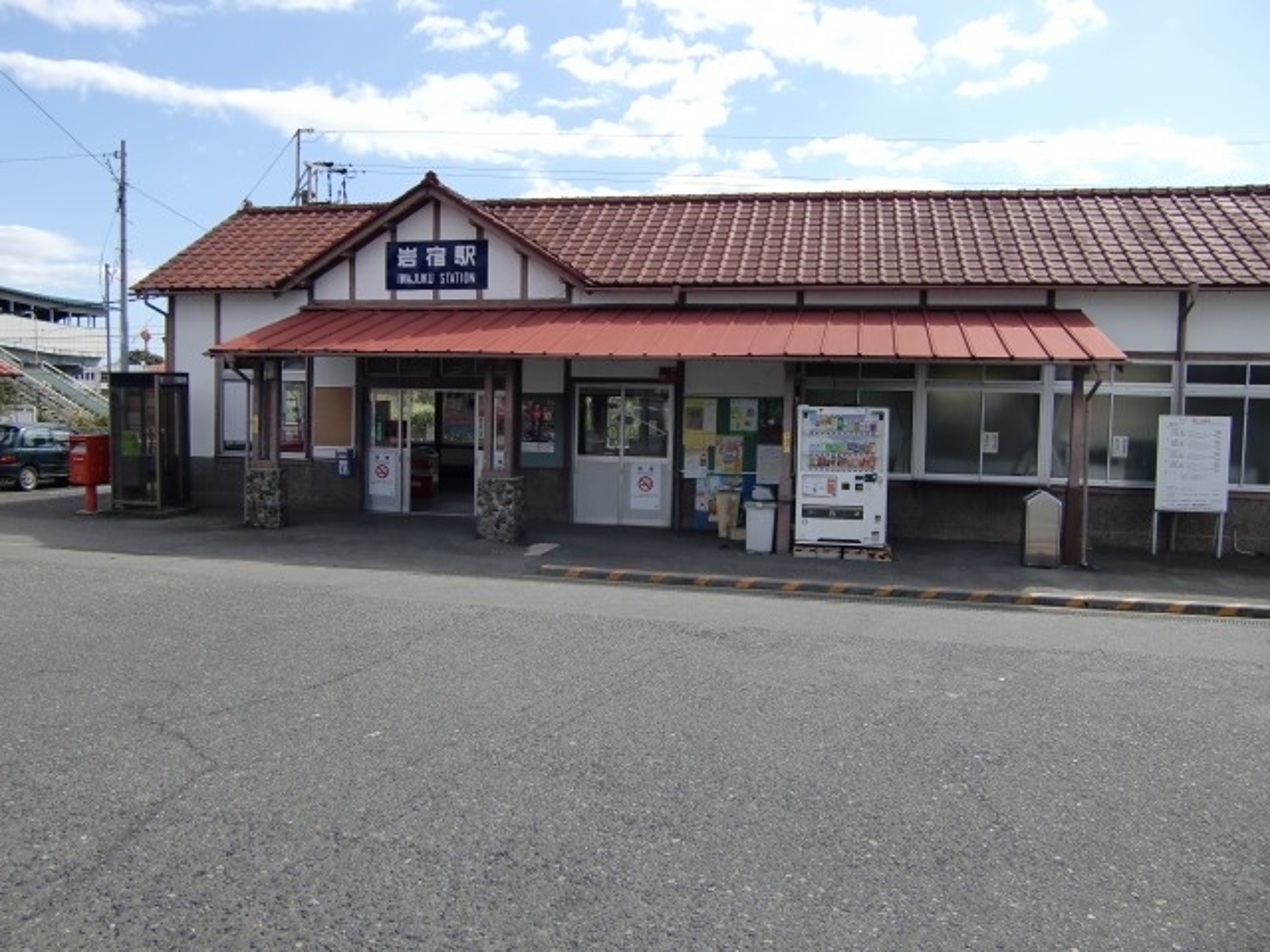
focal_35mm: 28
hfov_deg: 63.4
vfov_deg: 49.7
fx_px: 1027
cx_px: 635
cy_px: 476
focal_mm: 4.9
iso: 64
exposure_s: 1/160
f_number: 7
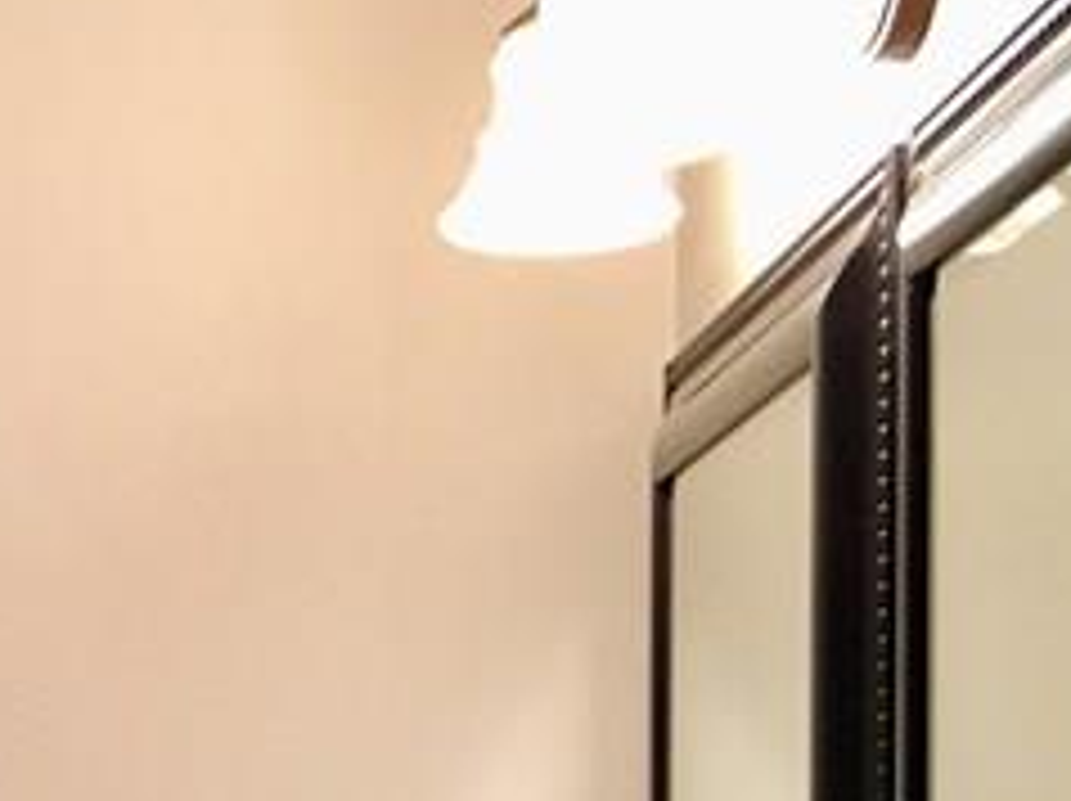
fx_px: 3864
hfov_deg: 13.9
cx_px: -886
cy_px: 1184
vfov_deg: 11.4
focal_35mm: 125
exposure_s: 1/15
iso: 40
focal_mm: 4.15
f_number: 2.2
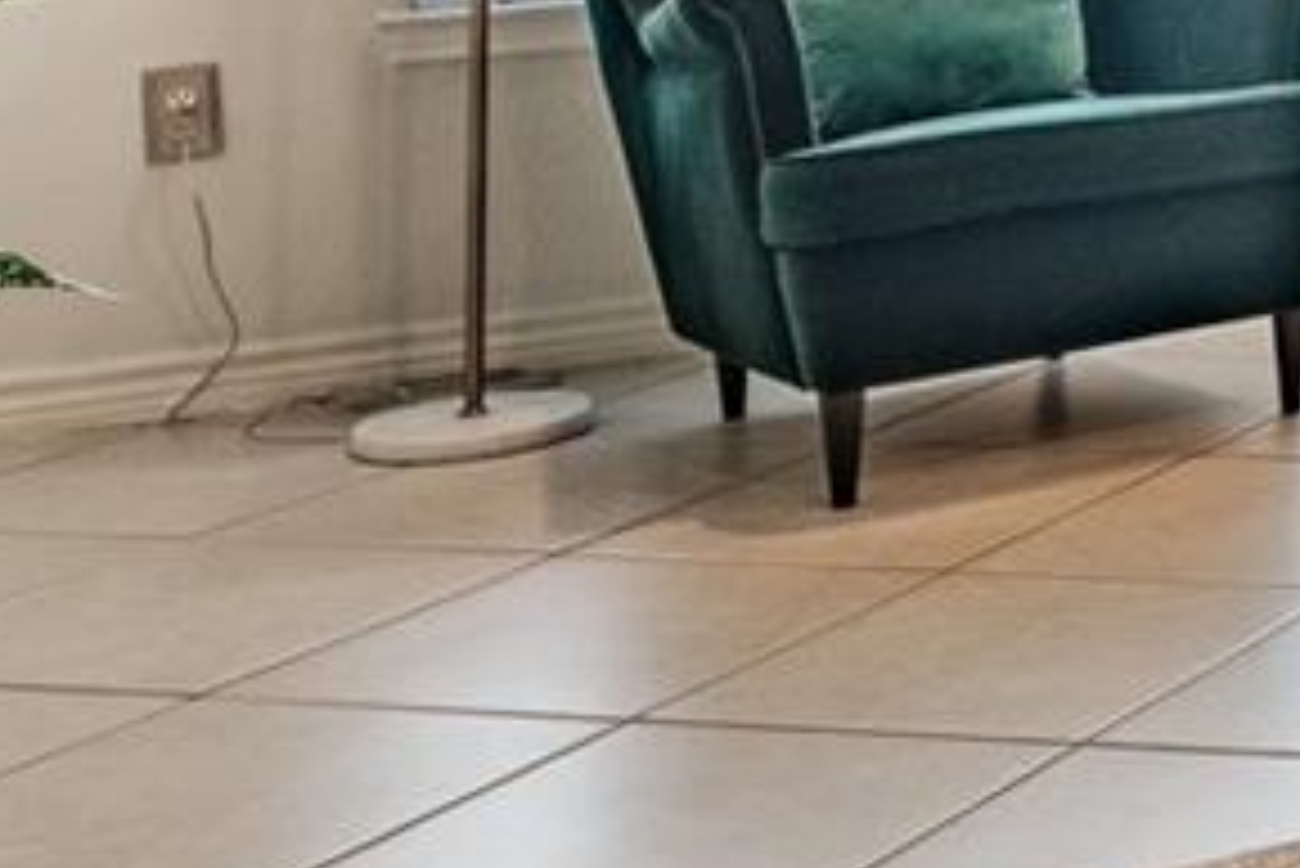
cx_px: 2780
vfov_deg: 13.7
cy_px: -418
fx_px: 3396
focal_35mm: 94
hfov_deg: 15.8
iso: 100
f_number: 7.1
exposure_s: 1/5
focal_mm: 17
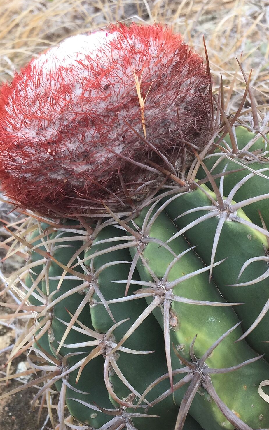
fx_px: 587
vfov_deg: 40.1
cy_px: 260
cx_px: 155
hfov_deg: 25.8
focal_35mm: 50
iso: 32
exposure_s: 1/214
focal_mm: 4.15
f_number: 2.2
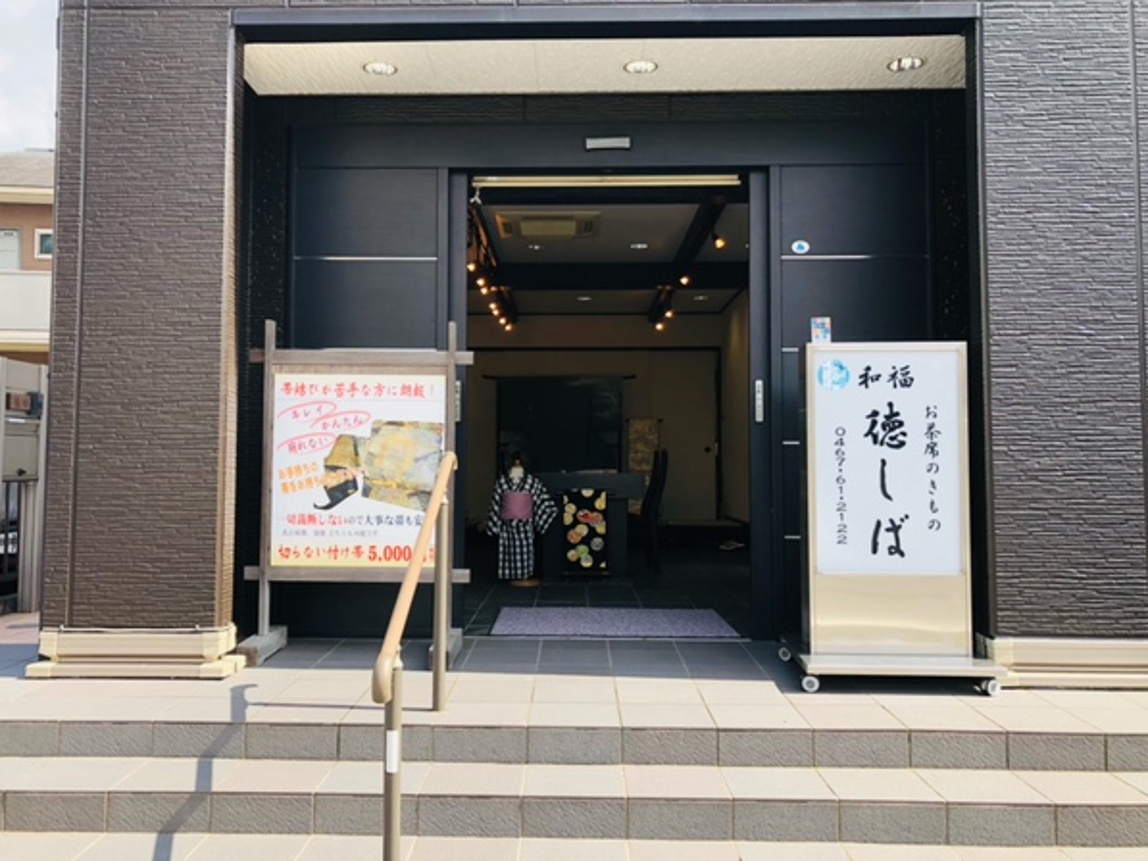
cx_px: 550
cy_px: 413
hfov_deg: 59.9
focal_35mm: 30
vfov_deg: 46.8
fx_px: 995
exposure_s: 1/405
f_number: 1.8
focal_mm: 3.99
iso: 20
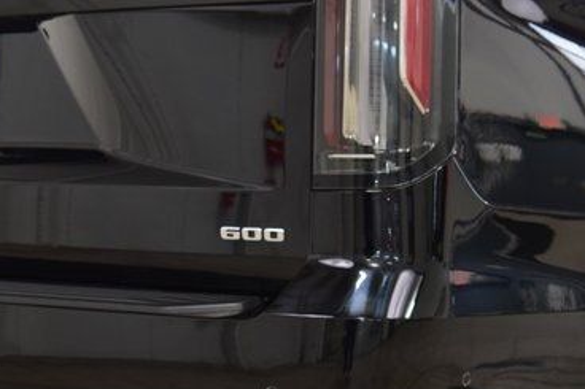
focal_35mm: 94
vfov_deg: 14.5
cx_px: 114
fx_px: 1527
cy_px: 261
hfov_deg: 21.4
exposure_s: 1/15
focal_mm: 36
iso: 1000
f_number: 6.3
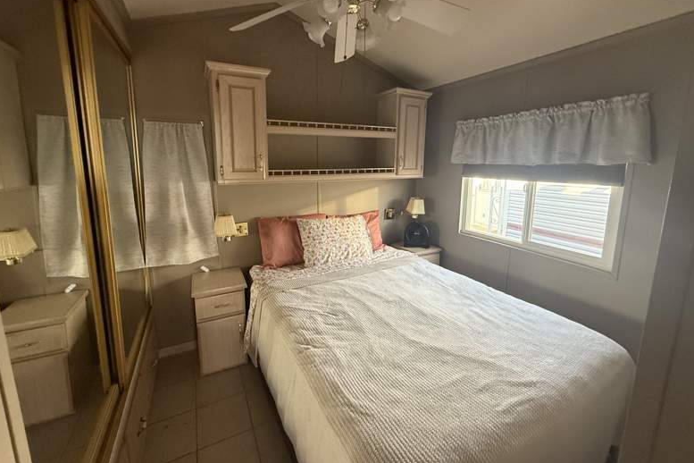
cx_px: 339
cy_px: 205
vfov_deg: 77.0
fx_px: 289
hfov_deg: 100.4
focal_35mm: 15
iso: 400
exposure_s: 1/60
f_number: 2.2
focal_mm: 2.22
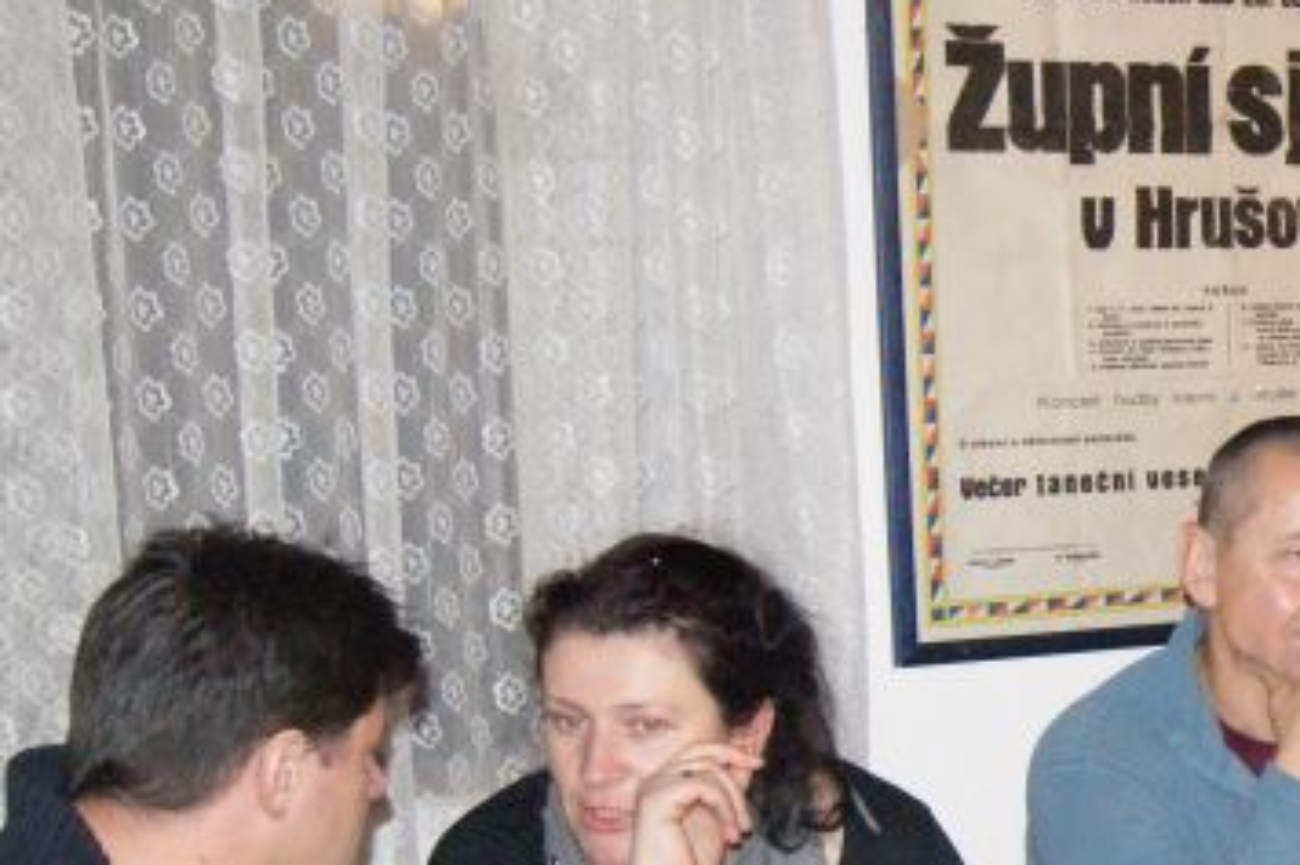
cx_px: 1753
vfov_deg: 14.3
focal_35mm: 95
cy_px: 765
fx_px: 3429
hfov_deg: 19.6
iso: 1600
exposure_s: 1/60
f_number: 5.6
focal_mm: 22
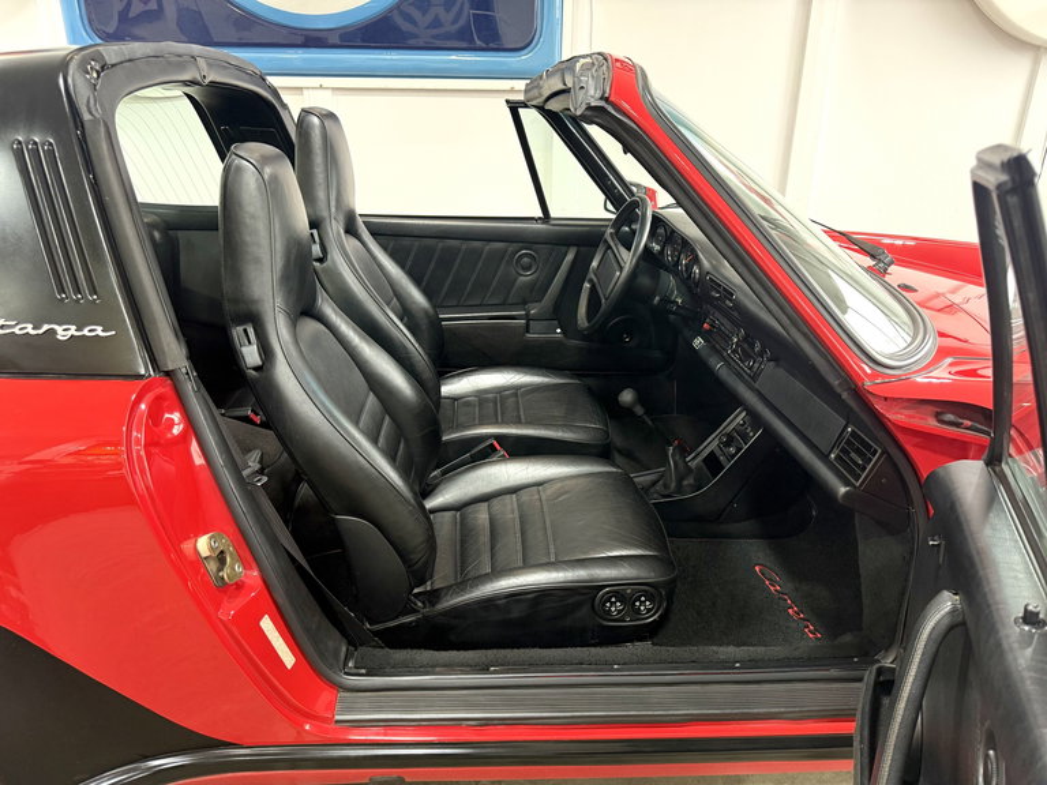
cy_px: 392
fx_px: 726
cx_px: 524
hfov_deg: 71.6
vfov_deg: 56.8
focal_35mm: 24
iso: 320
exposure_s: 1/60
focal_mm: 6.76
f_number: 1.78
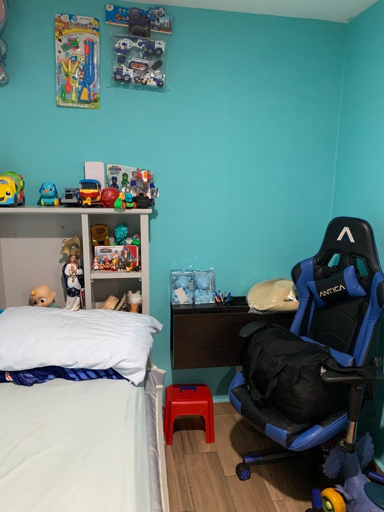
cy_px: 256
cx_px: 192
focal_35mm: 26
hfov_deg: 53.1
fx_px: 385
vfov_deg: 67.3
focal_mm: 4.25
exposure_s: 1/40
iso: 400
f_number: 1.8
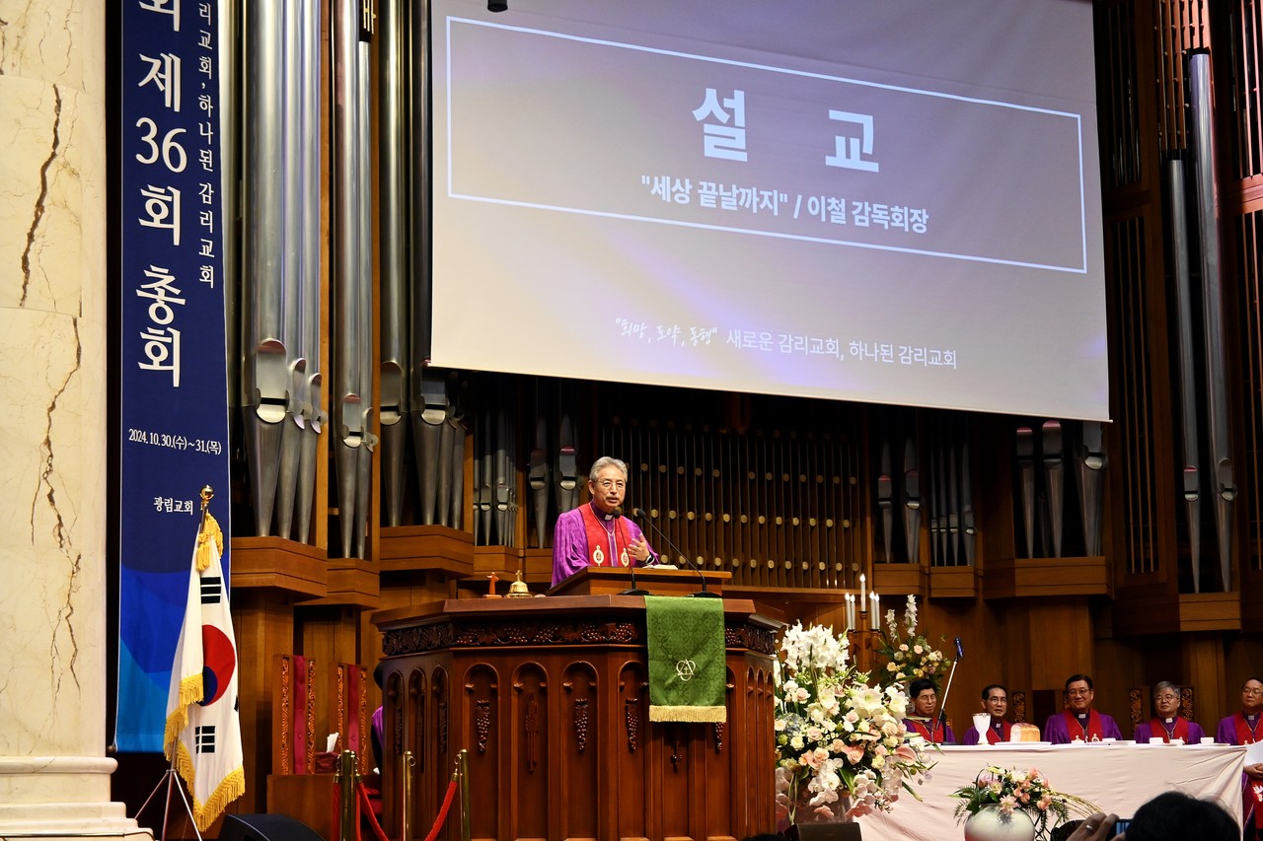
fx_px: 2631
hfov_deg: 27.0
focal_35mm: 75
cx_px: 632
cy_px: 420
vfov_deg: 18.2
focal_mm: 50
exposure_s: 1/125
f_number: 6.3
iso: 1100
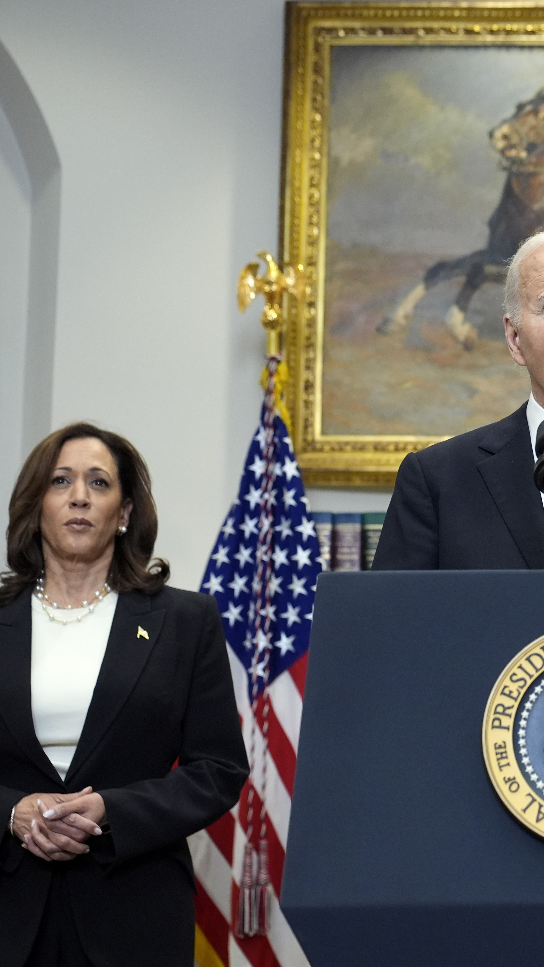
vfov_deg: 25.0
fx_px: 2180
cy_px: 484
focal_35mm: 85
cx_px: 658
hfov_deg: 13.8
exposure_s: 1/200
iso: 2500
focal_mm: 54
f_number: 3.2
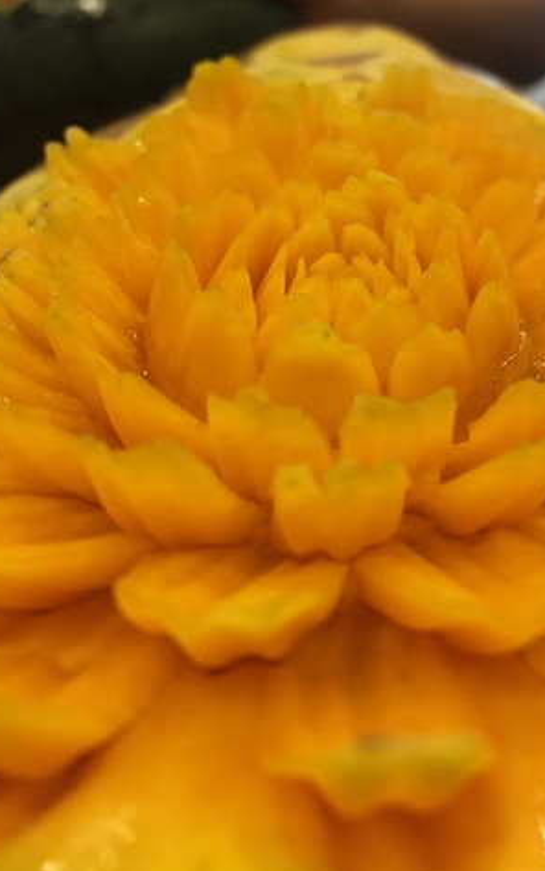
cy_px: 359
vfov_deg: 50.1
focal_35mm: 39
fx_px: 926
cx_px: 359
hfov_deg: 32.5
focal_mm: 4.15
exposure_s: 1/17
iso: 250
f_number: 2.2
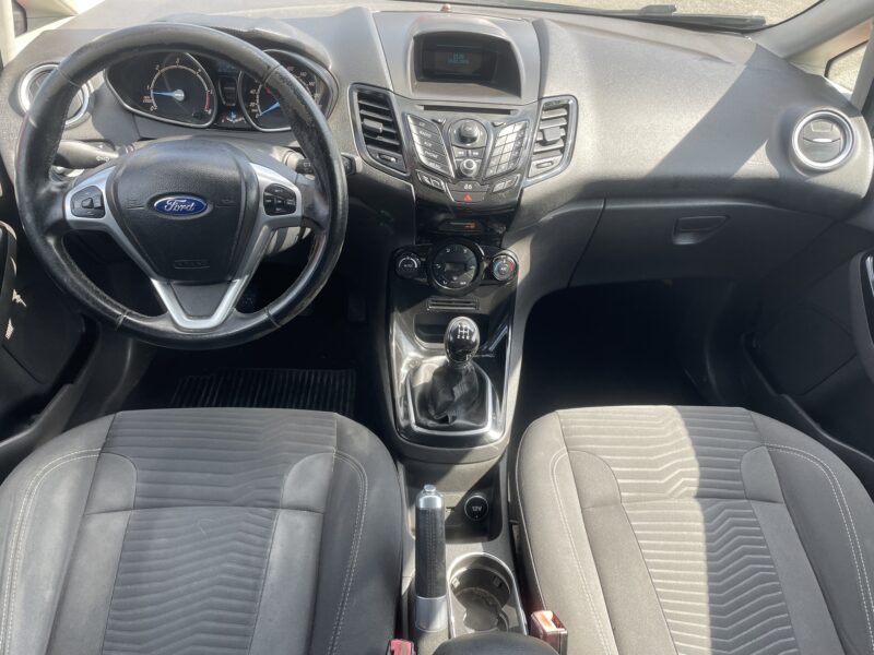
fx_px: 656
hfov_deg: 67.3
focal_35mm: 26
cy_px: 328
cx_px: 437
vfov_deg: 53.1
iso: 32
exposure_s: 1/150
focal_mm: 4.2
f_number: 1.6
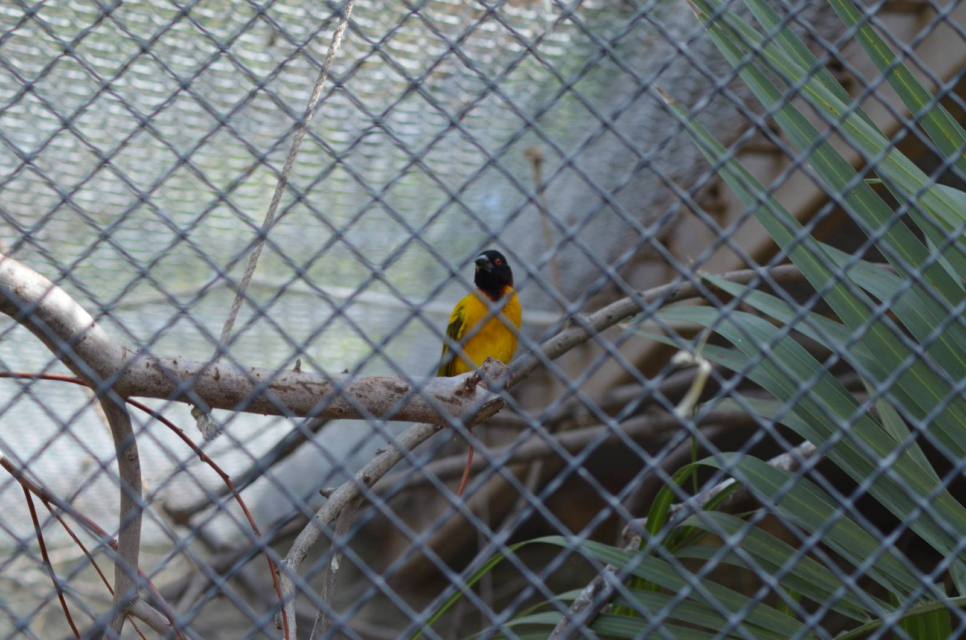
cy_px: 320
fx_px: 2812
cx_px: 483
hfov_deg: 19.5
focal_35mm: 105
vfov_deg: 13.0
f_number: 5.6
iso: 400
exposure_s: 1/500
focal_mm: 70
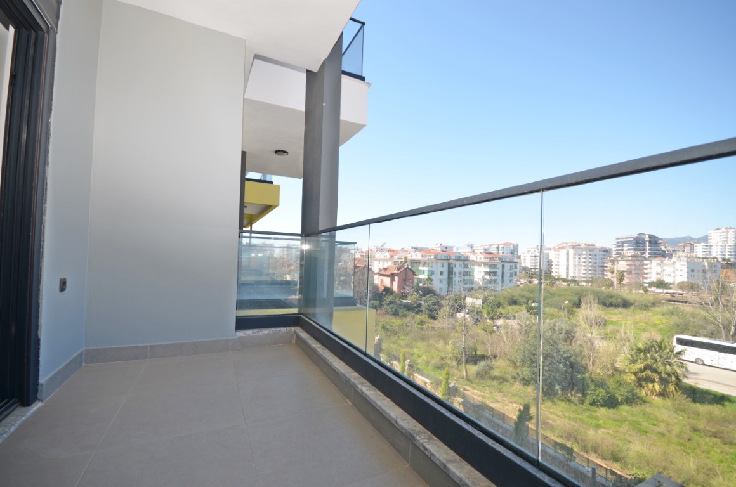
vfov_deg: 77.1
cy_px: 244
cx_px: 368
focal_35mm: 15
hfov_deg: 100.5
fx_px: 306
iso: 100
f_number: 6.3
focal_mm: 10
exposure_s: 1/160
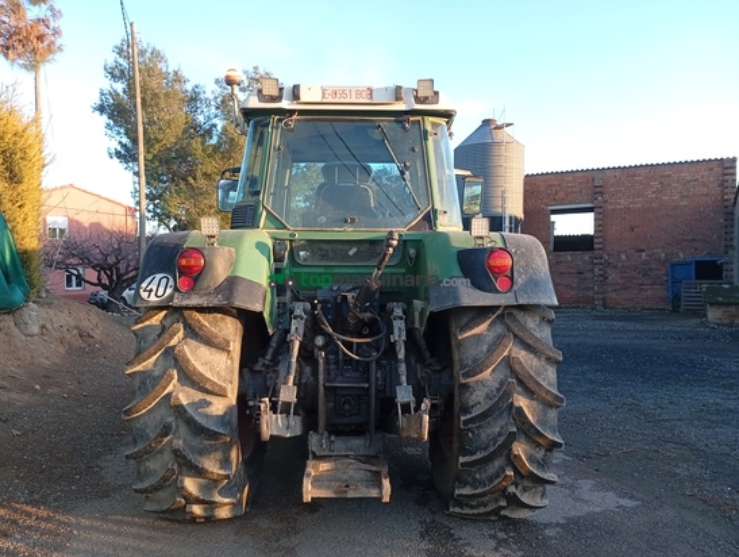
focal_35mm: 27
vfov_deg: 51.5
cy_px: 278
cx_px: 370
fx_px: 577
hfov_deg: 65.2
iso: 83
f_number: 1.8
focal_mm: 3.98
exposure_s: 1/50
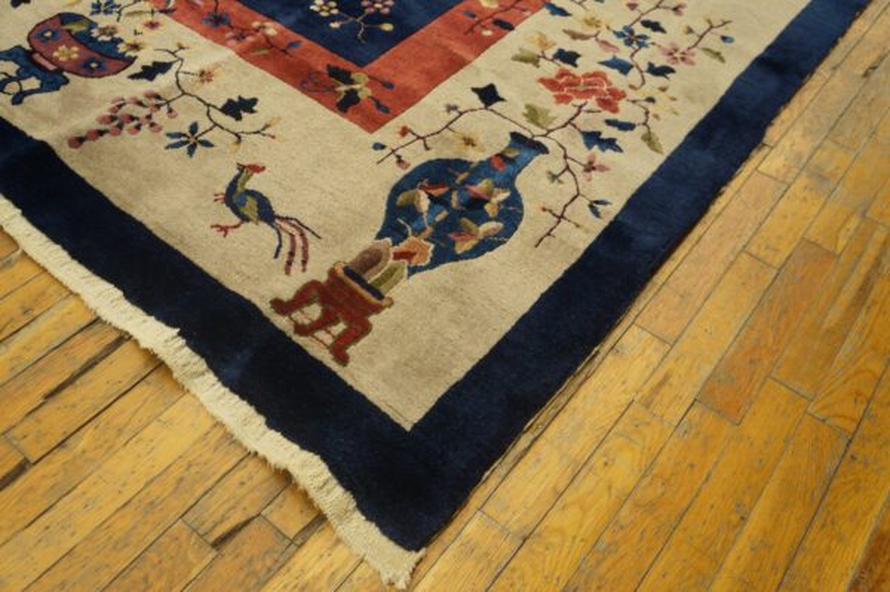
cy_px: 296
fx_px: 741
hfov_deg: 62.0
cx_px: 445
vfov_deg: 43.5
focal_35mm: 30
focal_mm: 20
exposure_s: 1/60
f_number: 4
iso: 1250
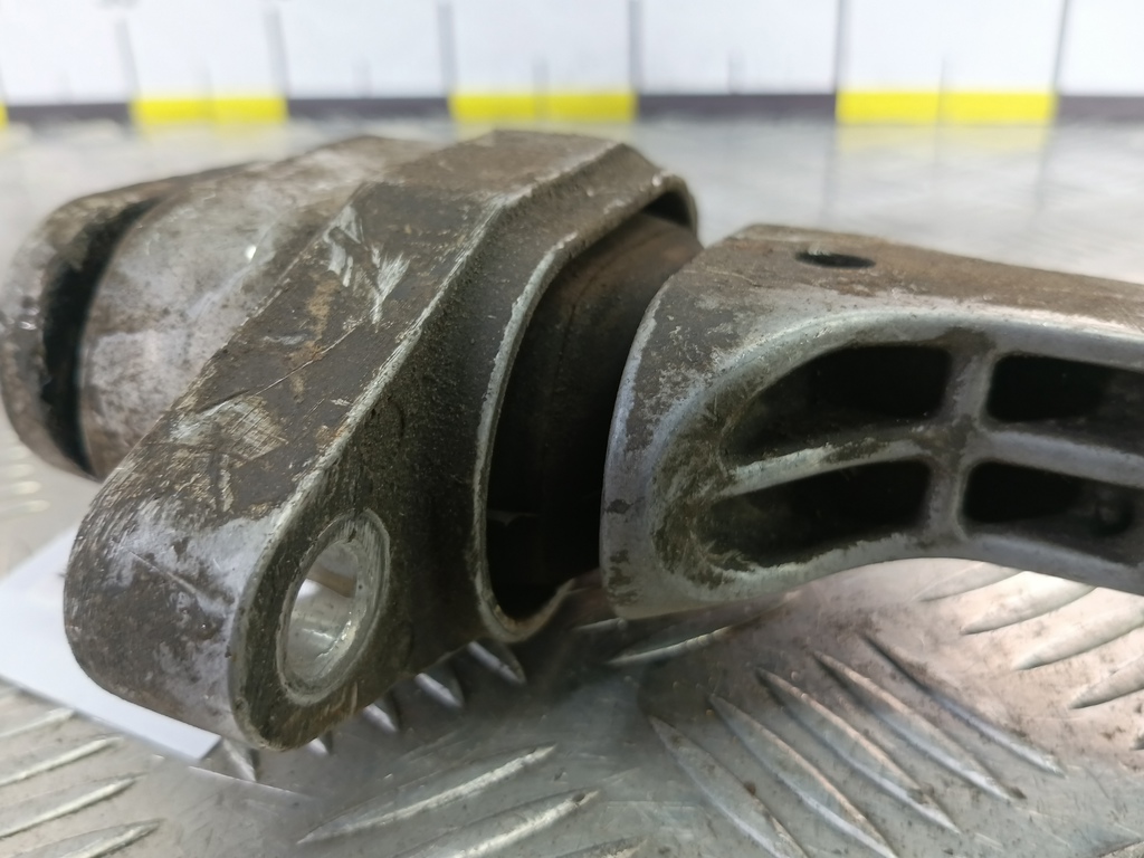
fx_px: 760
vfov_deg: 58.9
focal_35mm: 23
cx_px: 572
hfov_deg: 73.9
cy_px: 429
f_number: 1.6
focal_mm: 4.11
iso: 227
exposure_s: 1/50
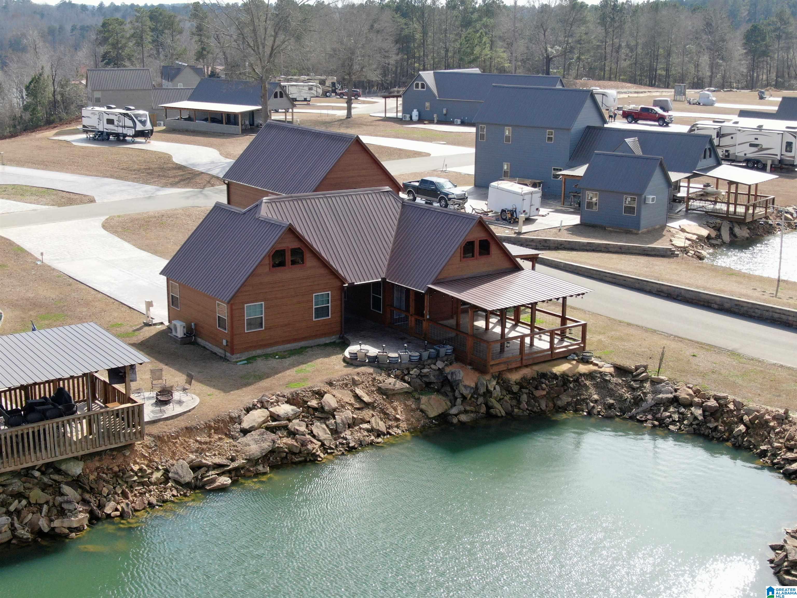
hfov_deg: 39.7
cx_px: 398
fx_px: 1105
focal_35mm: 48
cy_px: 299
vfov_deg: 30.3
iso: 400
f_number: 3.8
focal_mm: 8.6
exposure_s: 1/1250
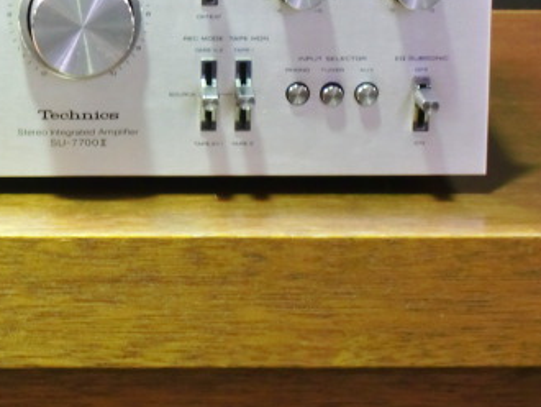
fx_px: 3394
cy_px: 21
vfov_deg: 6.8
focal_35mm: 217
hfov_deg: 9.1
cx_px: 28
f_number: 5.8
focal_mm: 19.6
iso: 400
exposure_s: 1/8
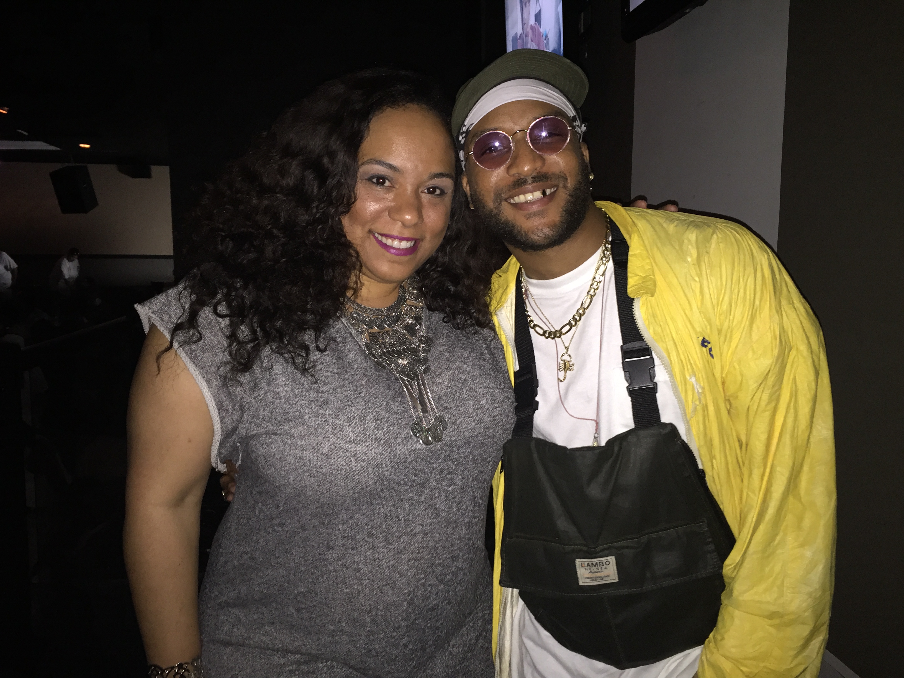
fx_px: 757
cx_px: 452
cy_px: 339
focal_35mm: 29
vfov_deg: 48.2
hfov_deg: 61.7
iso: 125
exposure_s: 1/16
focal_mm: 4.15
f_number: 2.2
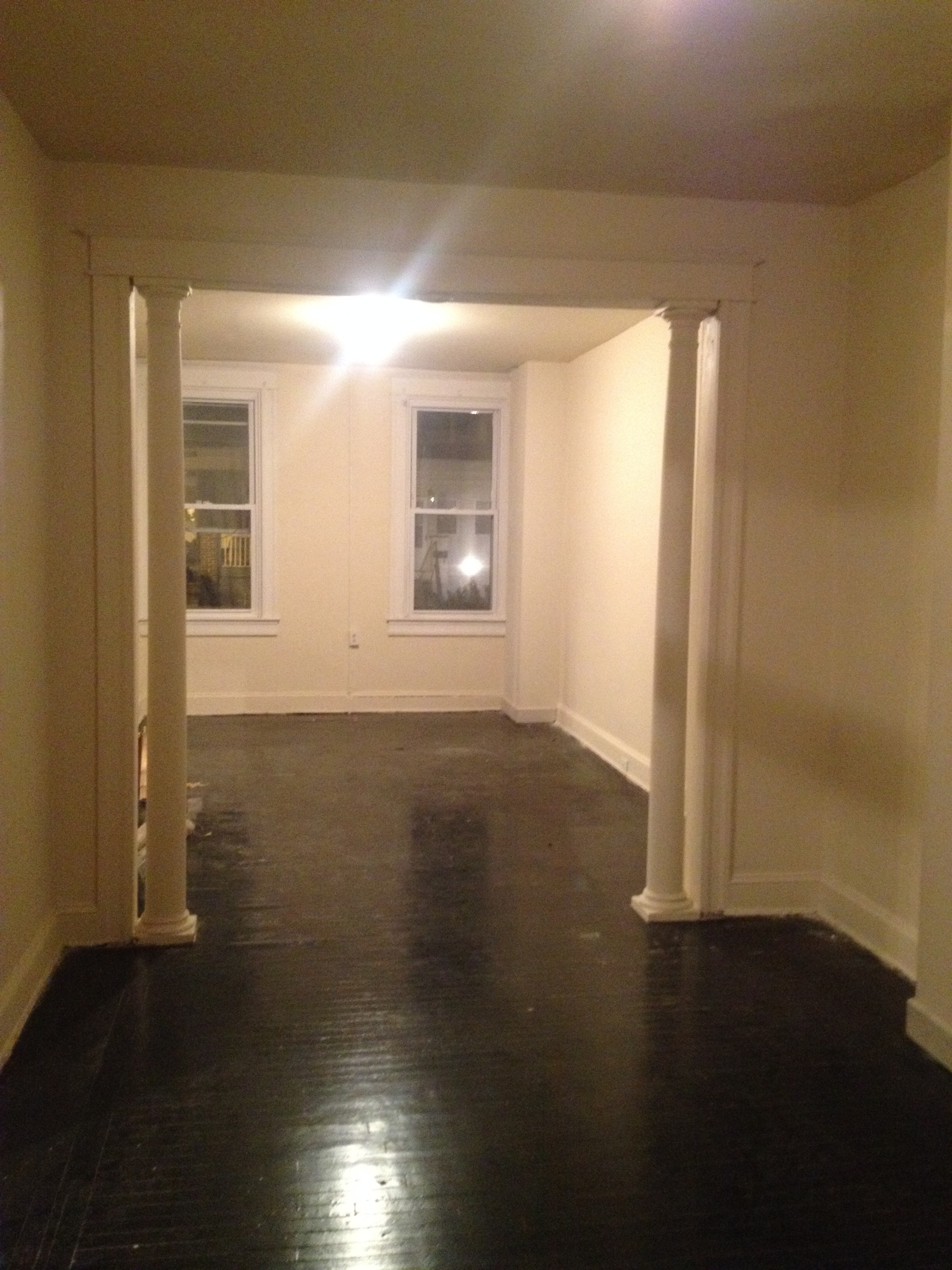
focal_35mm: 35
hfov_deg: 40.7
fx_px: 1283
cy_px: 635
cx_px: 476
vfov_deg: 52.6
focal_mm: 4.28
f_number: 2.4
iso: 400
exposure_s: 1/15
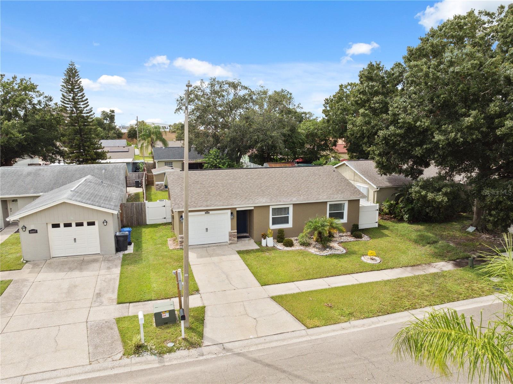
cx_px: 256
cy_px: 192
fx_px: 355
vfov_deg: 56.7
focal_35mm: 24
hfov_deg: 71.6
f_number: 8
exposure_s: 1/2000
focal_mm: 12.3
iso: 400
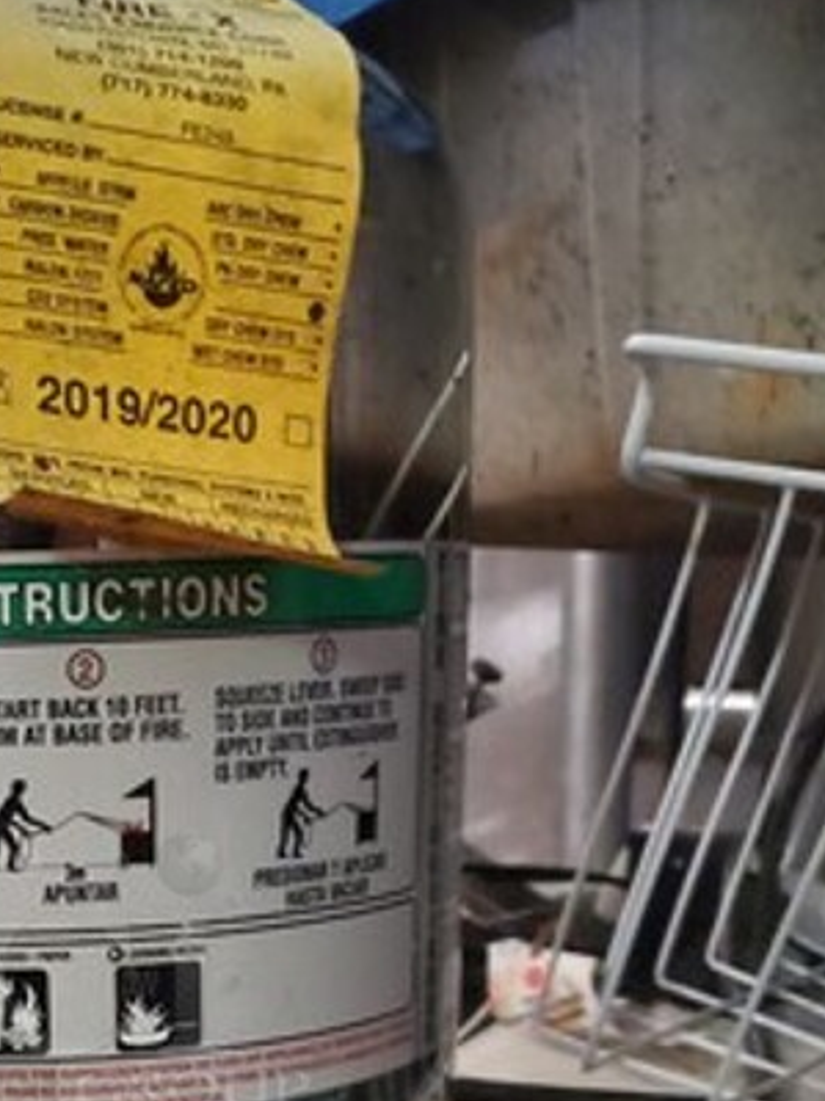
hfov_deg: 26.3
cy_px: 975
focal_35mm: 53
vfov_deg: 34.3
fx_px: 1685
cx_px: 28
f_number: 1.5
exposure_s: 1/40
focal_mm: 4.3
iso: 640
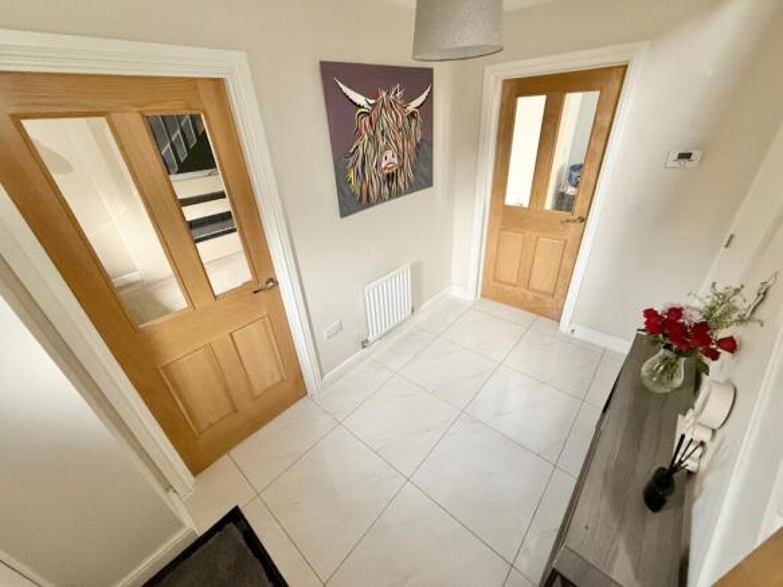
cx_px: 392
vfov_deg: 85.7
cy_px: 294
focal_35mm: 14
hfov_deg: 102.1
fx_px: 317
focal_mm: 2.22
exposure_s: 1/60
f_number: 2.2
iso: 500
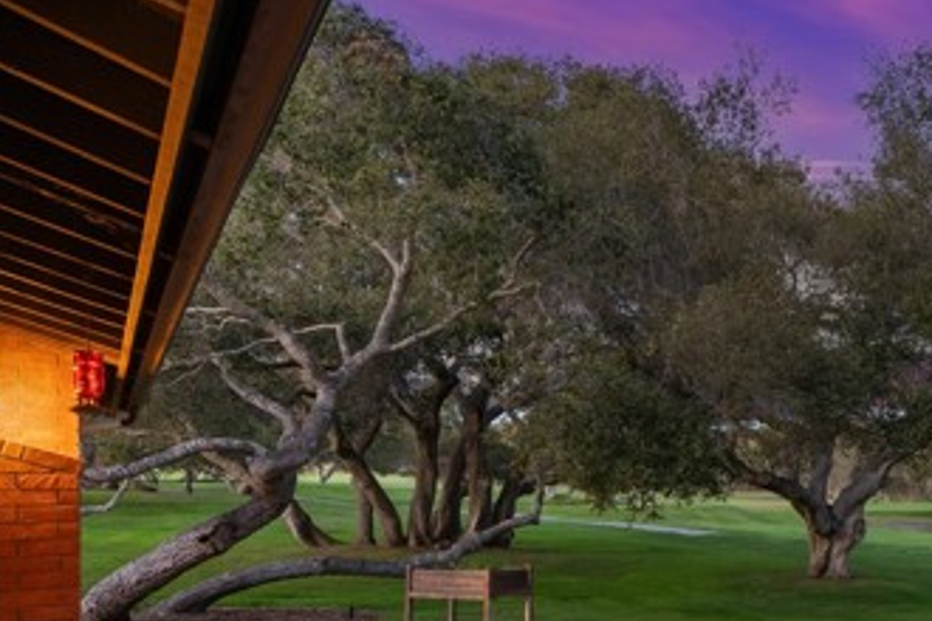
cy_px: 504
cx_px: 884
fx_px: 802
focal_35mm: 31
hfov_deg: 51.2
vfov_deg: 40.4
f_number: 8
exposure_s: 1
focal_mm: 16
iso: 1000
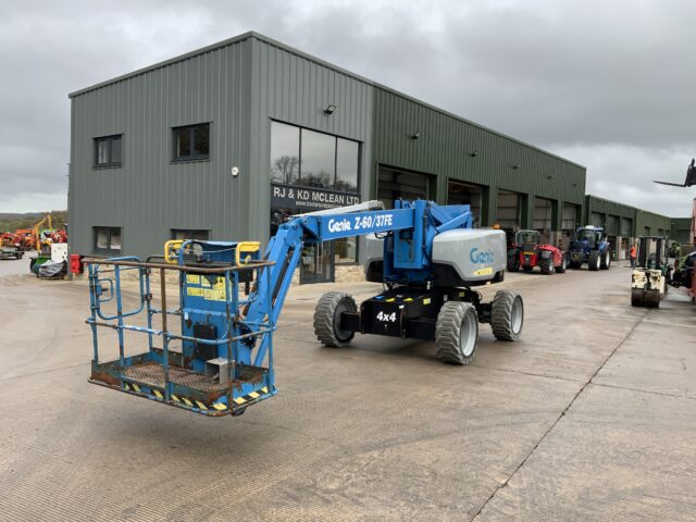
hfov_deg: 61.7
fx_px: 583
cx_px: 348
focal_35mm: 29
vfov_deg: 48.2
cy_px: 261
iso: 16
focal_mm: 3
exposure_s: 1/342
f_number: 1.8
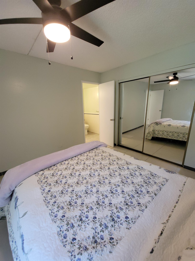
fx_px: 98
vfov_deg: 106.2
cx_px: 98
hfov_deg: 89.9
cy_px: 130
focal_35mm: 13
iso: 320
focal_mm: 2.2
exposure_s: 1/60
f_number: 2.2
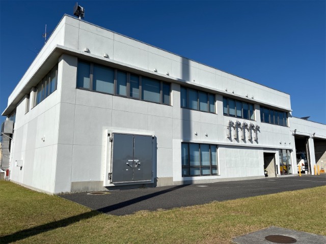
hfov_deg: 67.3
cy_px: 122
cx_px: 163
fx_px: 245
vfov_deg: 53.1
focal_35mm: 26
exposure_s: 1/8333
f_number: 1.6
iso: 50
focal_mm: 5.96
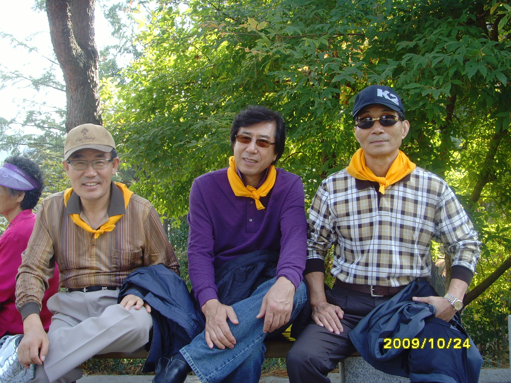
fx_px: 576
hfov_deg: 47.9
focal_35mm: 39
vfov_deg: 36.8
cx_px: 256
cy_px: 192
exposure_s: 1/60
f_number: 3.5
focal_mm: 6.6
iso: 100
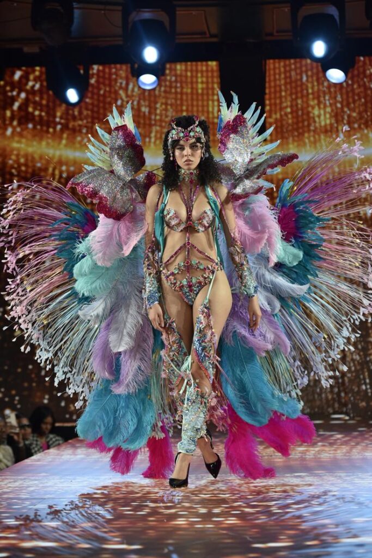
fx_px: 1627
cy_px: 279
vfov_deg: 19.5
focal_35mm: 105
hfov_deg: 13.0
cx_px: 186
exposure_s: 1/400
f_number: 3.5
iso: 640
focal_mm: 105
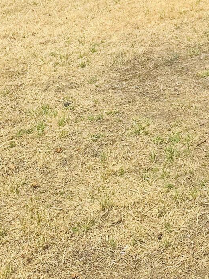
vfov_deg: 25.1
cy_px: -65
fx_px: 555
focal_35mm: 69
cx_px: 291
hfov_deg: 19.2
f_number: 1.78
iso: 80
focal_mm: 6.86
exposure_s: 1/3597
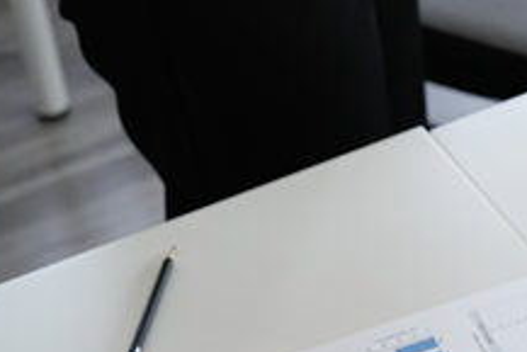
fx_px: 2021
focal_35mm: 138
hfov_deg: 14.2
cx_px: 695
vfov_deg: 9.8
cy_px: -80
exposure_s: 1/100
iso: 500
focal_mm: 50
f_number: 5.6
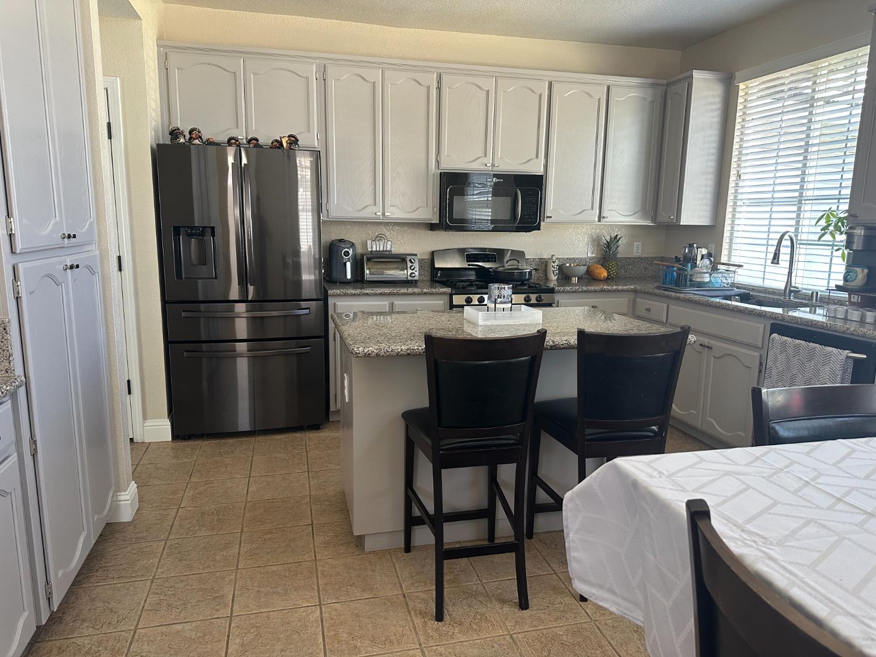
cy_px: 328
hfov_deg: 71.6
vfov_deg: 56.8
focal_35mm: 24
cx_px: 438
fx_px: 607
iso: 250
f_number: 1.78
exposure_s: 1/92
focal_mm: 6.86
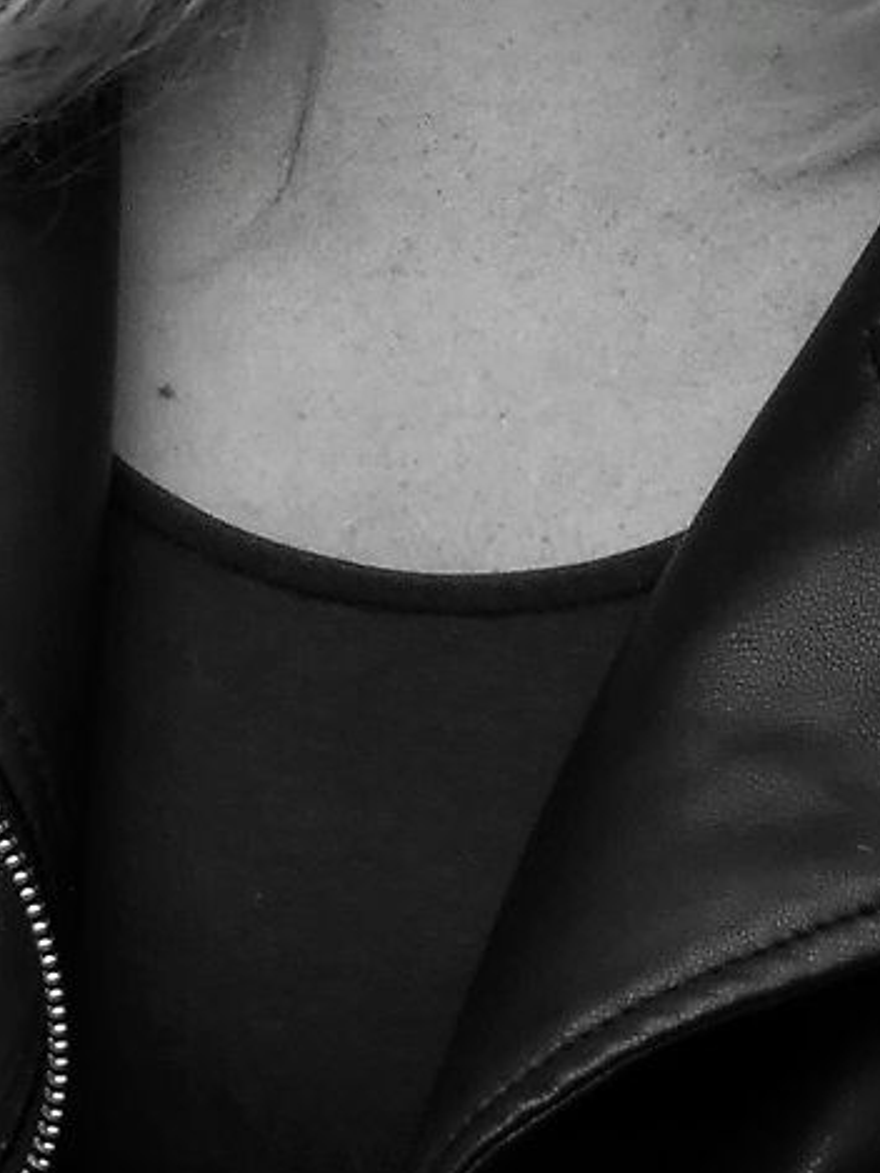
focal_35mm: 501
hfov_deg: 3.0
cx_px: 1308
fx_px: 16974
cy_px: -450
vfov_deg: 3.9
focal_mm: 17.5
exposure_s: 1/125
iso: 80
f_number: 4.8
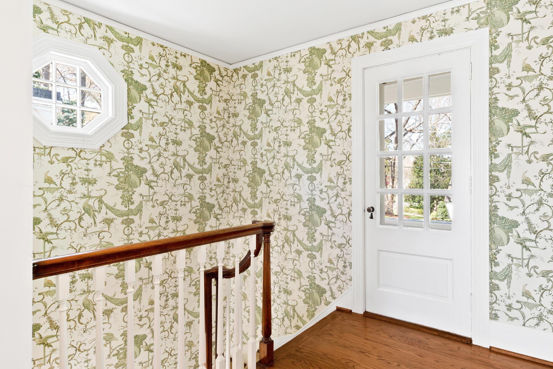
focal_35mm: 20
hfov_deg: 83.4
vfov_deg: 61.9
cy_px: 198
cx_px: 318
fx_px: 307
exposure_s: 1/3
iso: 100
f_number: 8
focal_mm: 10
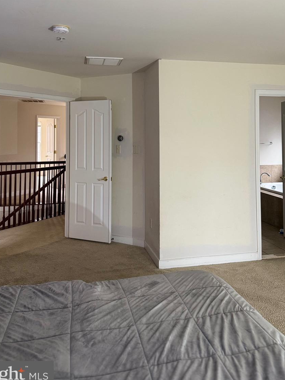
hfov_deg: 42.8
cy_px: 128
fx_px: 362
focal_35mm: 33
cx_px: 165
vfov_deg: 54.3
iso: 250
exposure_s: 1/60
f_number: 1.78
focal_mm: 6.86
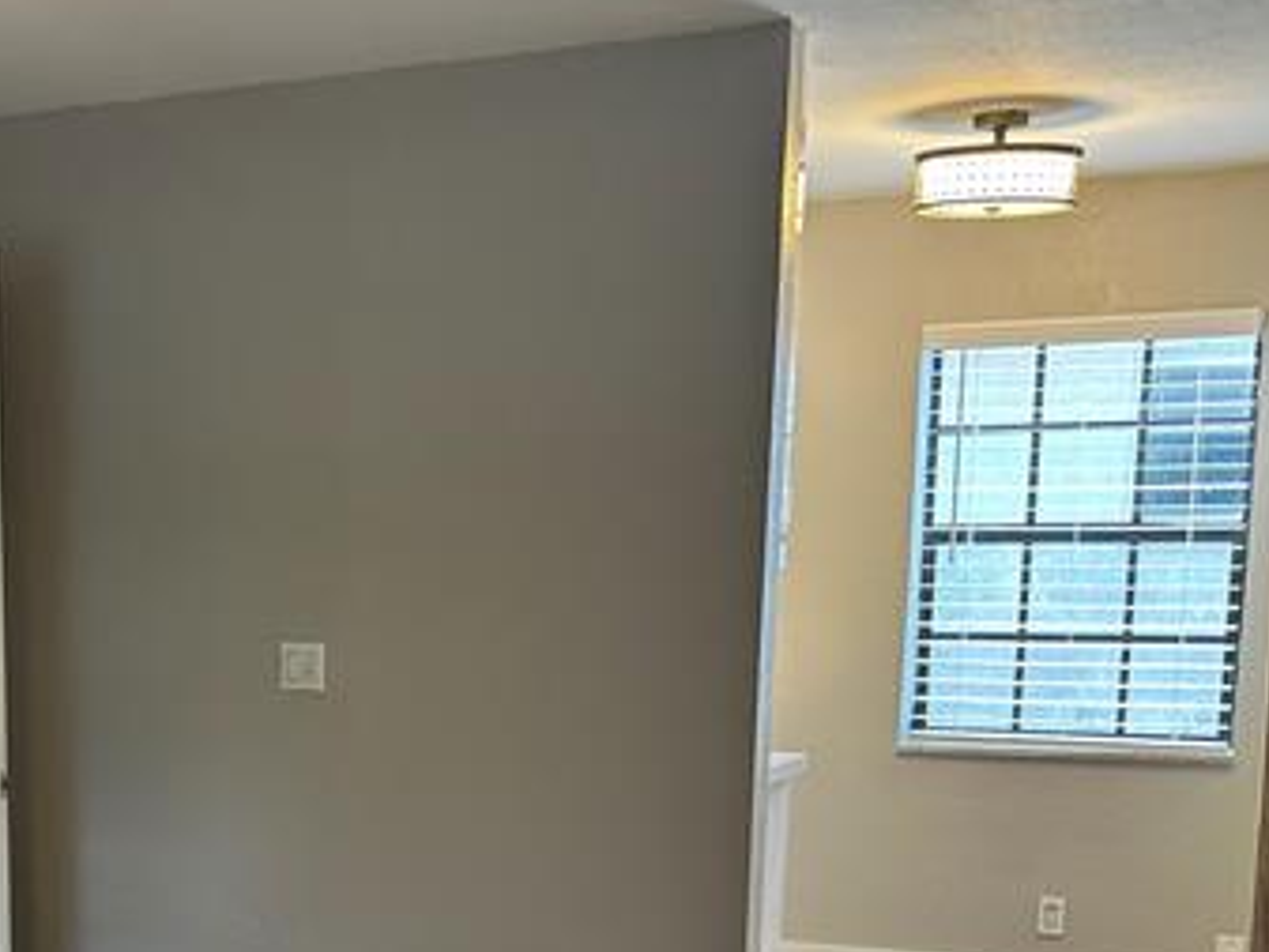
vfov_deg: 24.7
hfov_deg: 32.4
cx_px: 169
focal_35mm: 57
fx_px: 2090
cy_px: 899
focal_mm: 6.86
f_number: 1.78
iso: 125
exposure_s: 1/60
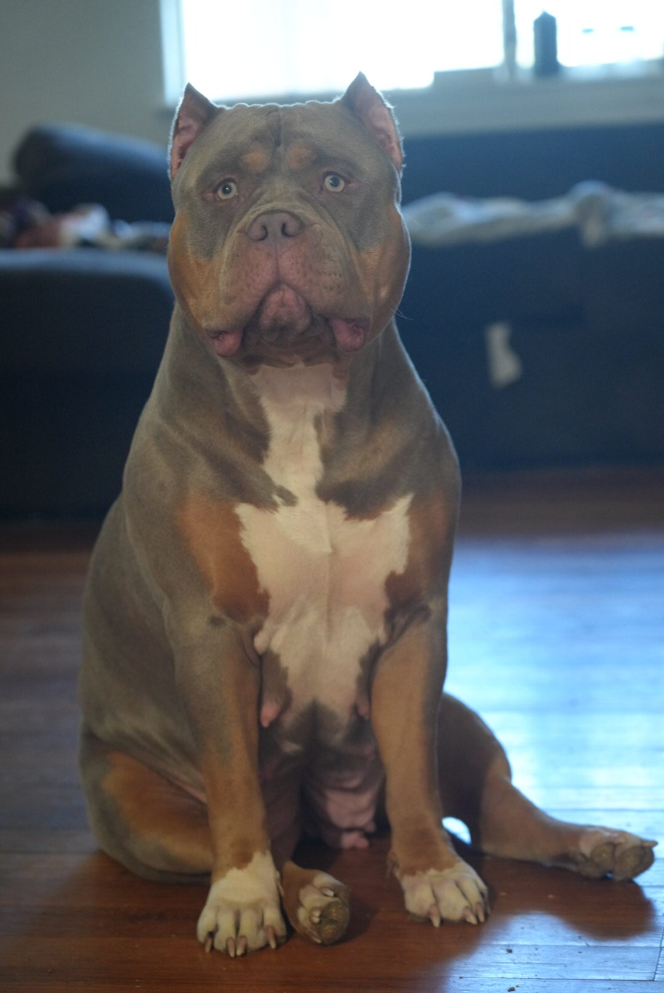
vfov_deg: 25.3
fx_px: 2209
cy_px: 496
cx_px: 332
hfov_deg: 17.1
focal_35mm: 80
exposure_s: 1/160
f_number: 4
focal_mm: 80
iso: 3200
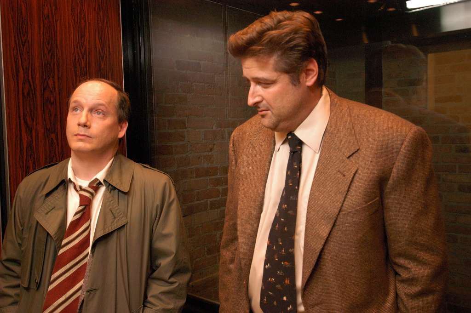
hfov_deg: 53.2
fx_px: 471
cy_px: 156
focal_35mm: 36
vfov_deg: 36.8
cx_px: 236
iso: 1250
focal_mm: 24
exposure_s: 1/30
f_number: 4
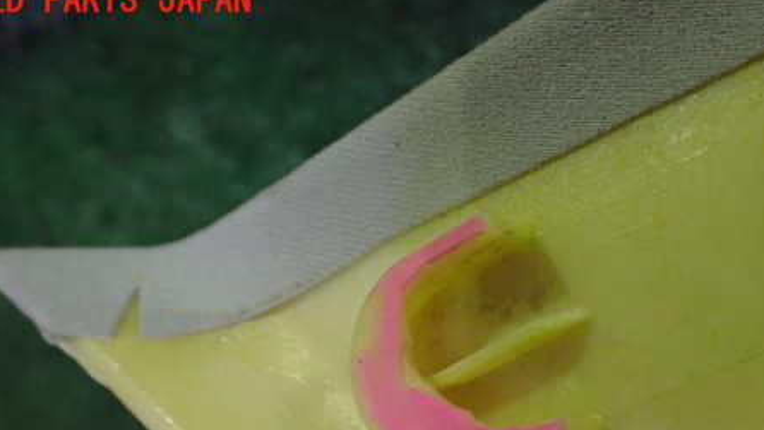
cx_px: 454
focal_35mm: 44
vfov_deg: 26.4
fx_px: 891
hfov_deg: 46.2
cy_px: 365
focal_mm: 5.4
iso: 800
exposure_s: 1/125
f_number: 2.3
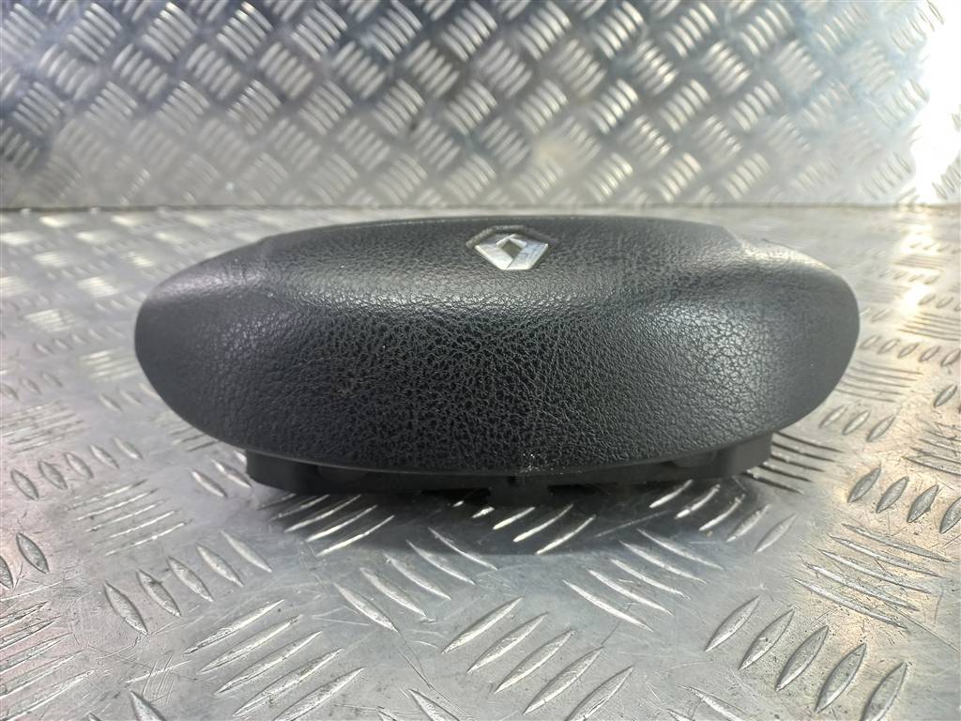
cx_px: 480
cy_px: 360
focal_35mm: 25
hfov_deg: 69.4
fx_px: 694
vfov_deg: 54.9
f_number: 1.8
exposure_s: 1/50
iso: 160
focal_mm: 4.6
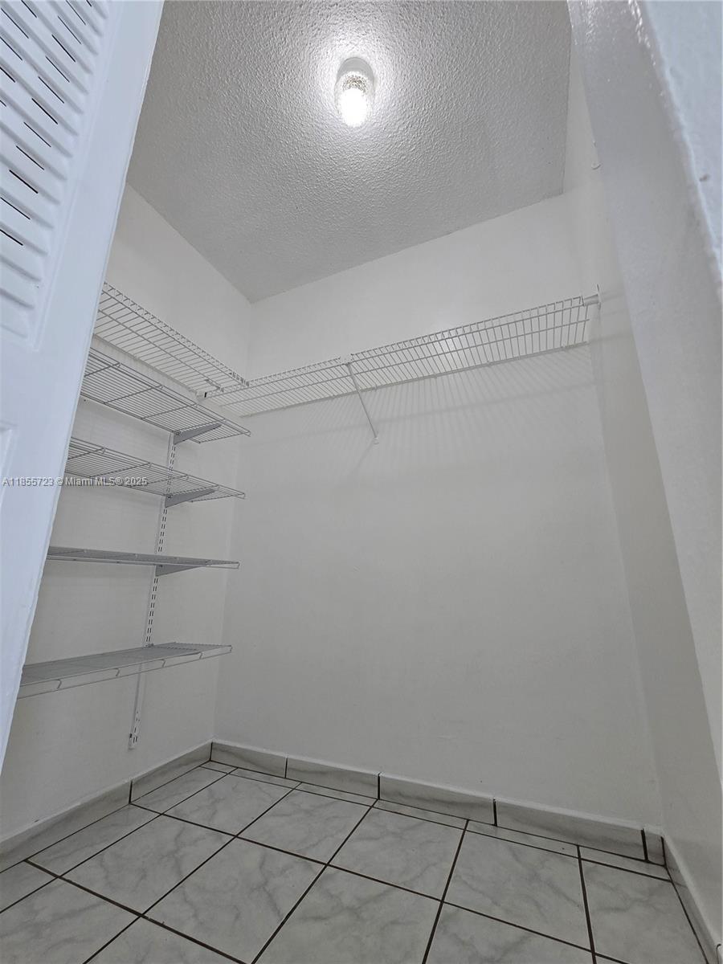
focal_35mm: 13
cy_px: 482
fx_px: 362
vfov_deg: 106.2
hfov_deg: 89.9
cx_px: 362
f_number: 2.2
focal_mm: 2.2
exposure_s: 1/60
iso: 125
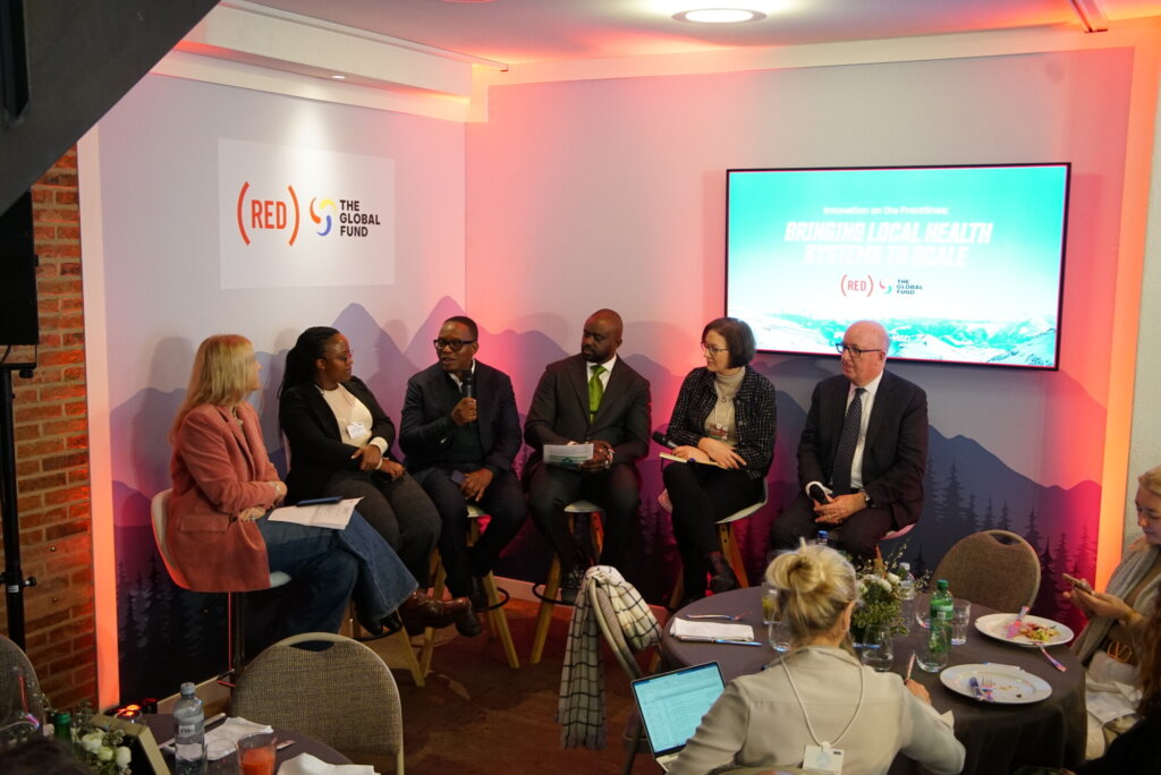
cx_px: 580
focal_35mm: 39
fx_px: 1258
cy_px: 388
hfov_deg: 49.5
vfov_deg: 34.3
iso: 3200
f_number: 4
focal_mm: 39
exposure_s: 1/160
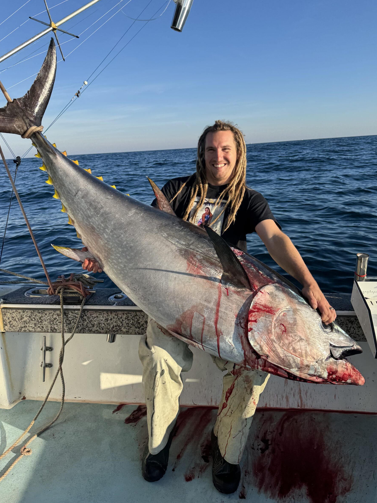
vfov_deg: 67.3
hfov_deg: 53.0
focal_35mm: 26
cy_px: 248
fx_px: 378
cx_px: 196
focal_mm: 6.76
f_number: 1.78
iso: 80
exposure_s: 1/3597
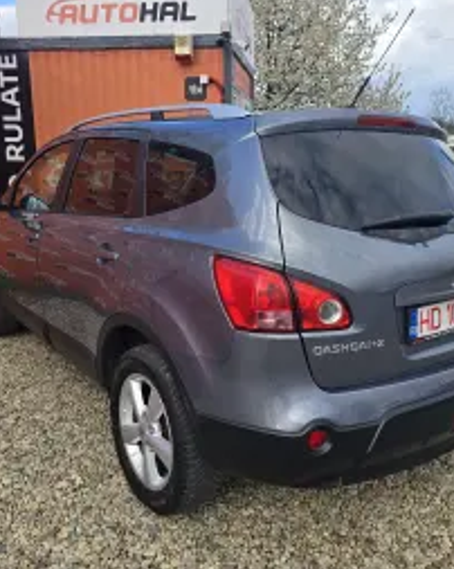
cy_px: 286
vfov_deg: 55.7
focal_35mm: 32
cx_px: 249
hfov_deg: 45.7
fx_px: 538
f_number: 1.7
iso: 12
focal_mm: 6.3
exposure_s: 1/253
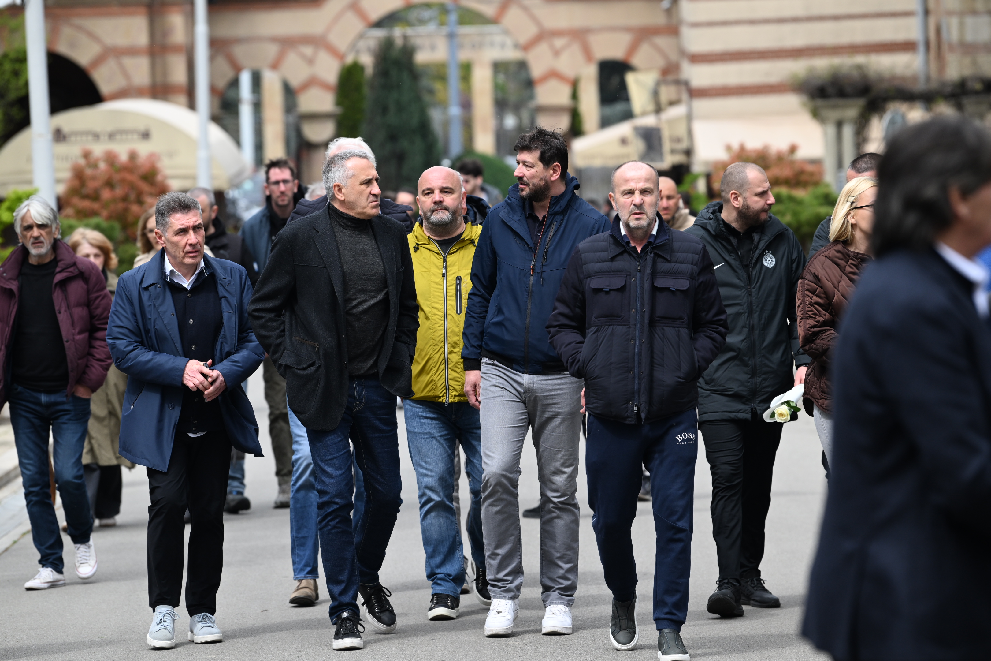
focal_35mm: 200
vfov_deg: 6.9
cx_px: 496
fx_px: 5505
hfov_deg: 10.3
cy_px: 330
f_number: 5
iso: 500
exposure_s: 1/1600
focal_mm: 200
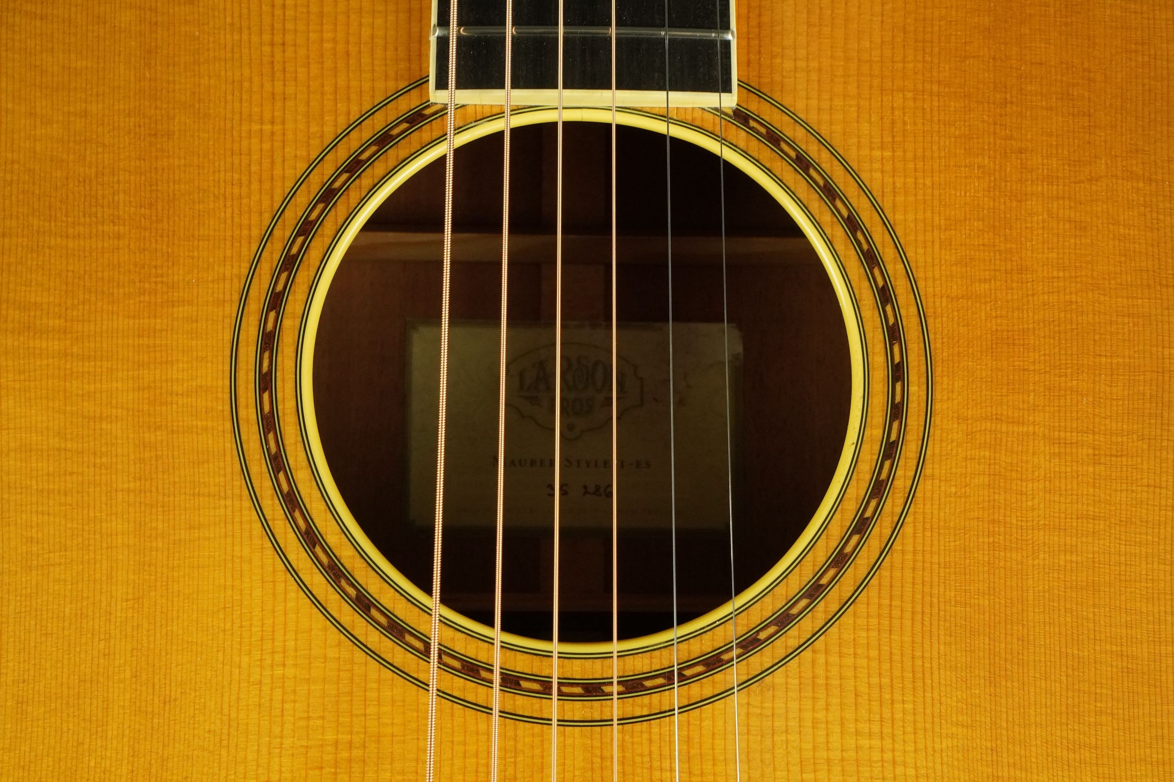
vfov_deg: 25.8
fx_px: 1712
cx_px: 587
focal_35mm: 52
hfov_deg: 37.9
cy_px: 391
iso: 2500
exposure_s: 1/60
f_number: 11
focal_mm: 35
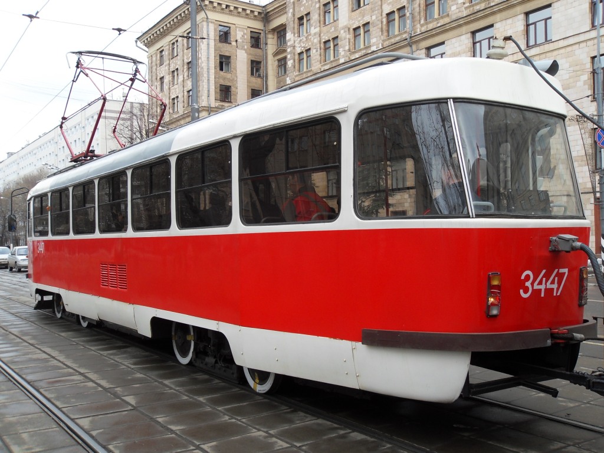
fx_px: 611
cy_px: 226
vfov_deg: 40.7
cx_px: 302
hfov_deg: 52.6
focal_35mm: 35
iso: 80
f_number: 3.5
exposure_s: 1/180
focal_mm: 6.3
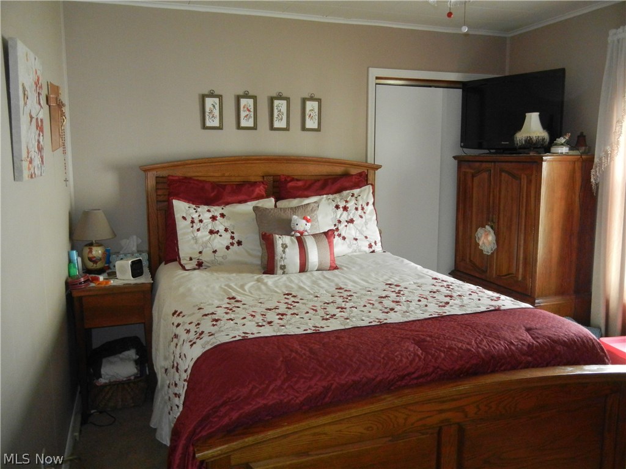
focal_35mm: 30
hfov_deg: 60.0
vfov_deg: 46.8
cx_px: 313
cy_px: 234
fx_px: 543
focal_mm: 5.4
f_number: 3.5
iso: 800
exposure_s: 1/40.4
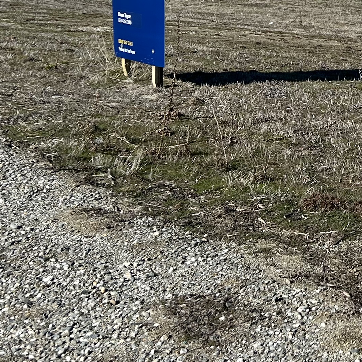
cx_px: 466
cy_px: -14
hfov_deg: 18.6
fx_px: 1029
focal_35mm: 87
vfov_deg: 19.3
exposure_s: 1/5587
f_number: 1.5
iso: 50
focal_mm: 5.7
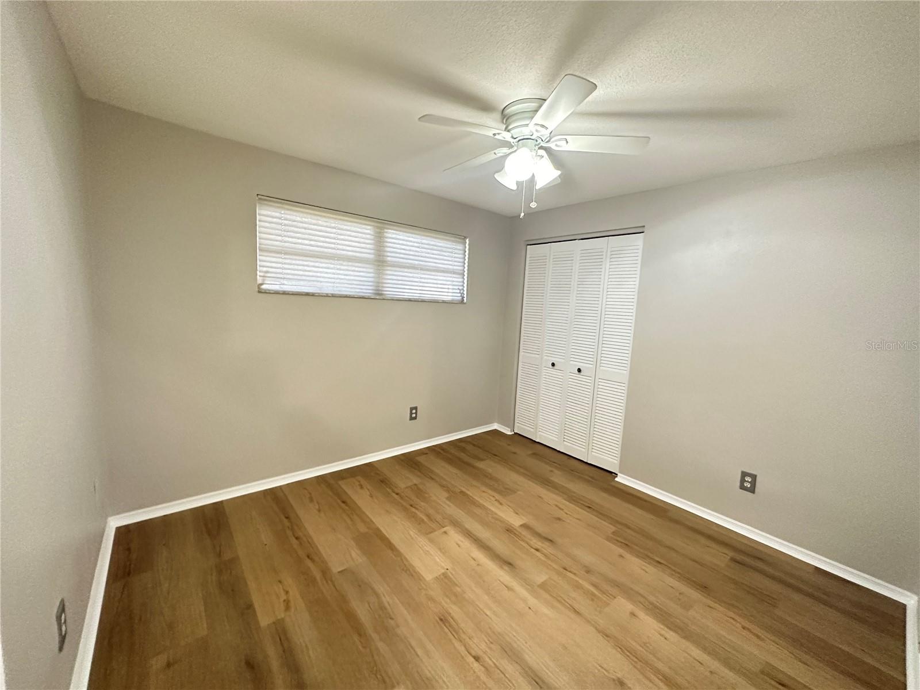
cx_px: 460
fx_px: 372
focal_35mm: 14
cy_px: 345
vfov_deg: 85.7
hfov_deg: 102.1
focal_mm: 2.22
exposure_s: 1/60
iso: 800
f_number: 2.2
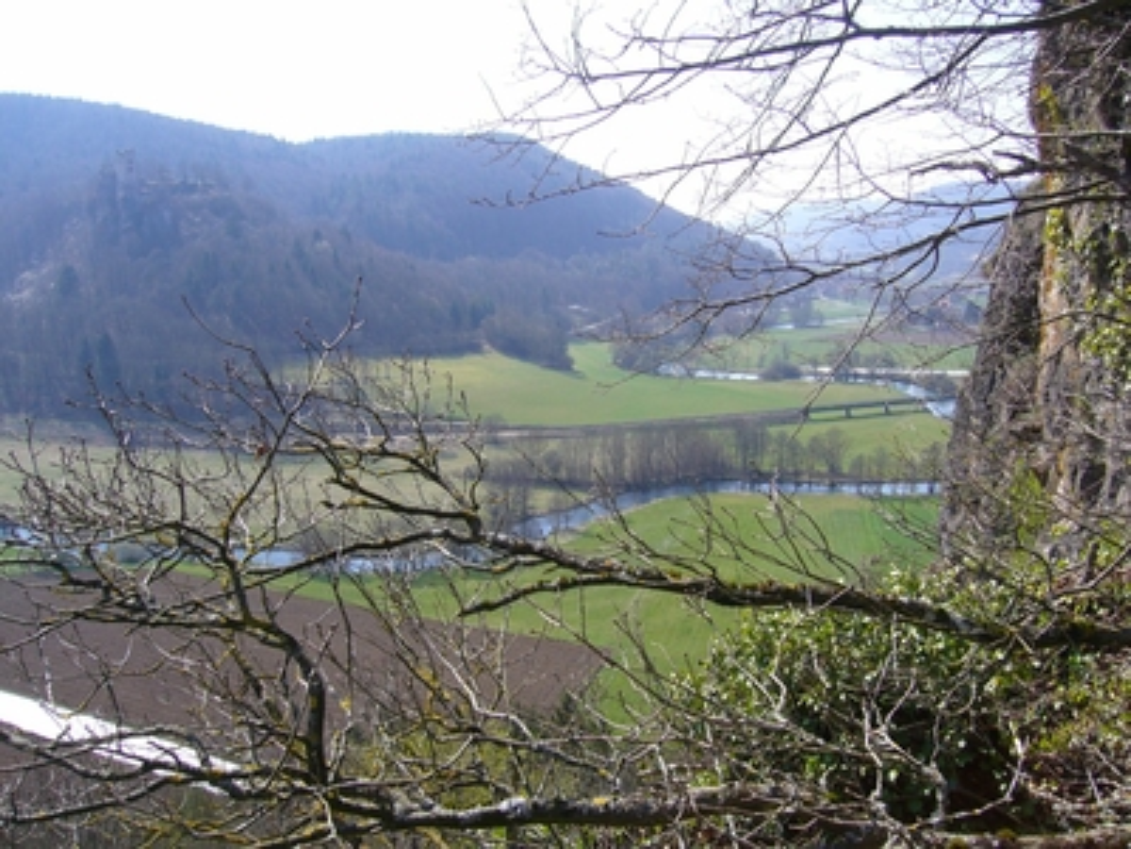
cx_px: 566
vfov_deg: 40.7
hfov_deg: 52.6
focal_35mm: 35
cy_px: 424
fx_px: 1144
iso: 80
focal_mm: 5.8
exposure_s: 1/160
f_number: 5.6
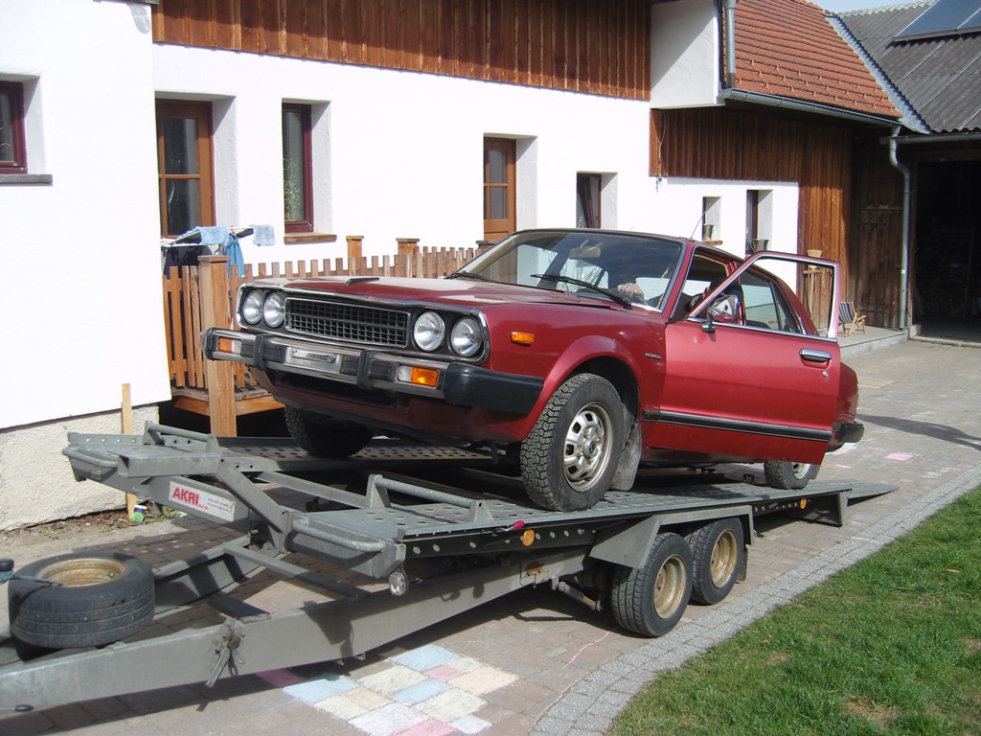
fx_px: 964
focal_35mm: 34
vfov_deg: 41.8
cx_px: 490
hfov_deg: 54.0
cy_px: 368
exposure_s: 1/320
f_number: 7
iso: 100
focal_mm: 7.3
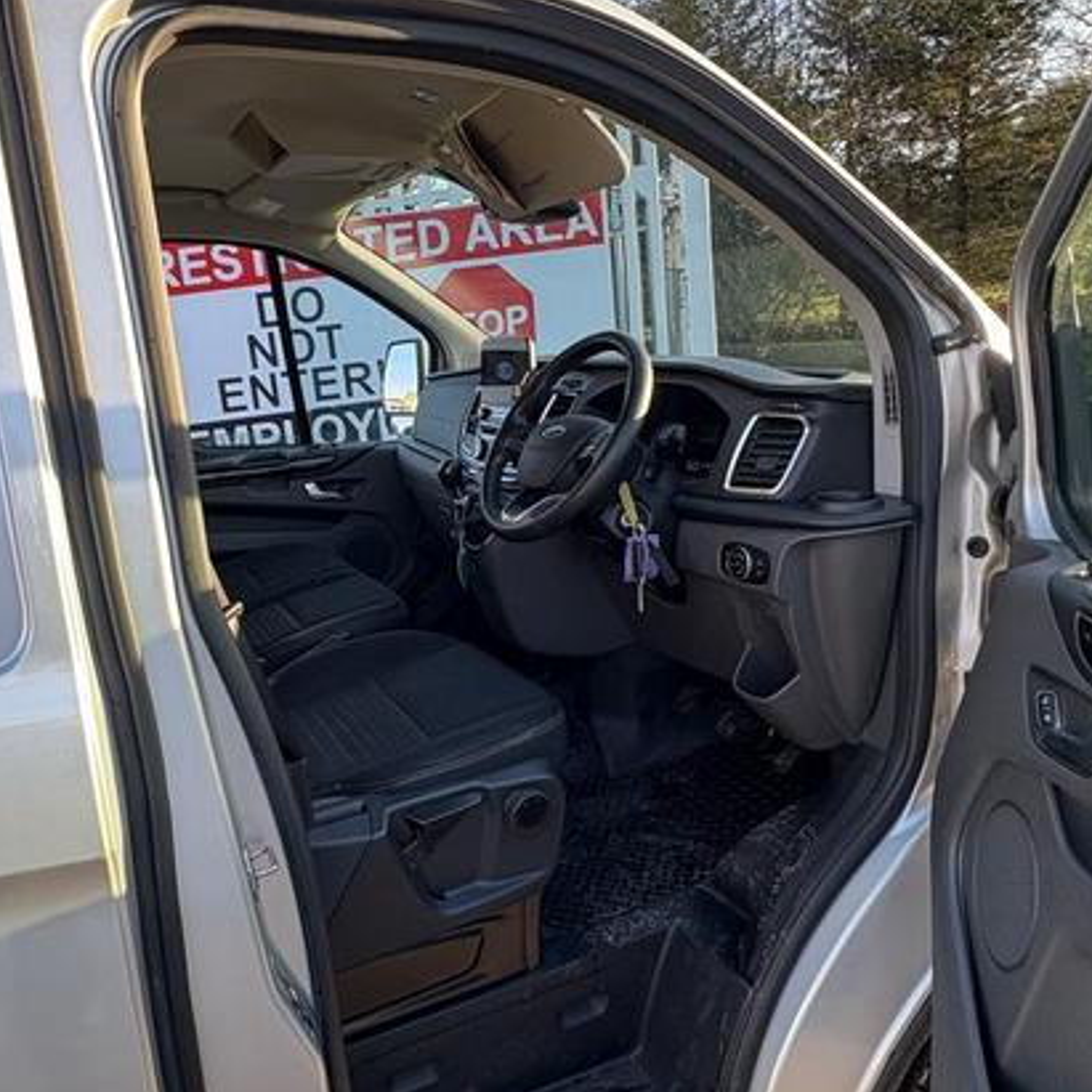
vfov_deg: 59.1
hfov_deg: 58.4
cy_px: 566
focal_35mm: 27
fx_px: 964
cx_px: 417
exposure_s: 1/99
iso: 64
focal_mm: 2.22
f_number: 2.2
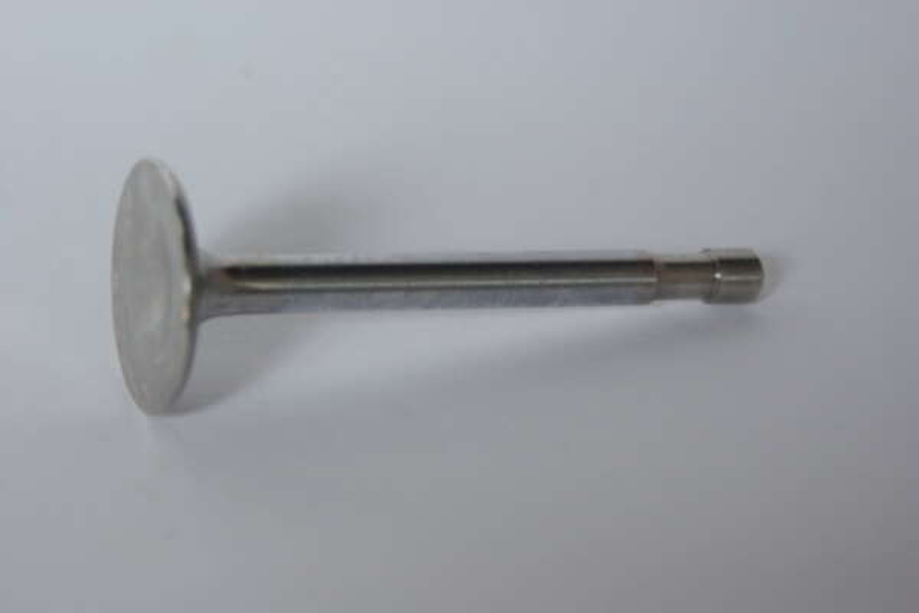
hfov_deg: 17.1
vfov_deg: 11.4
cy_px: 306
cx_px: 460
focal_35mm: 120
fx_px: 3063
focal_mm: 80
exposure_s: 1/125
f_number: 8
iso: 800
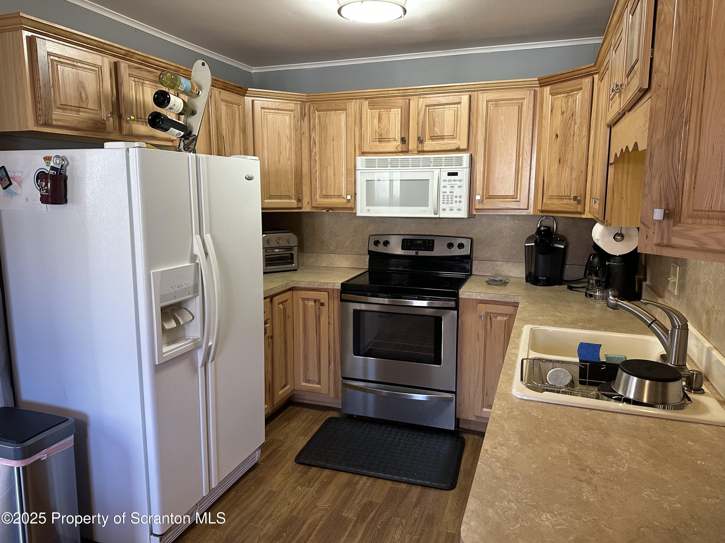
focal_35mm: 24
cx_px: 362
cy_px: 272
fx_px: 503
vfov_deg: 56.8
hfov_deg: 71.6
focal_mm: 6.86
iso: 200
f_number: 1.78
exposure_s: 1/120
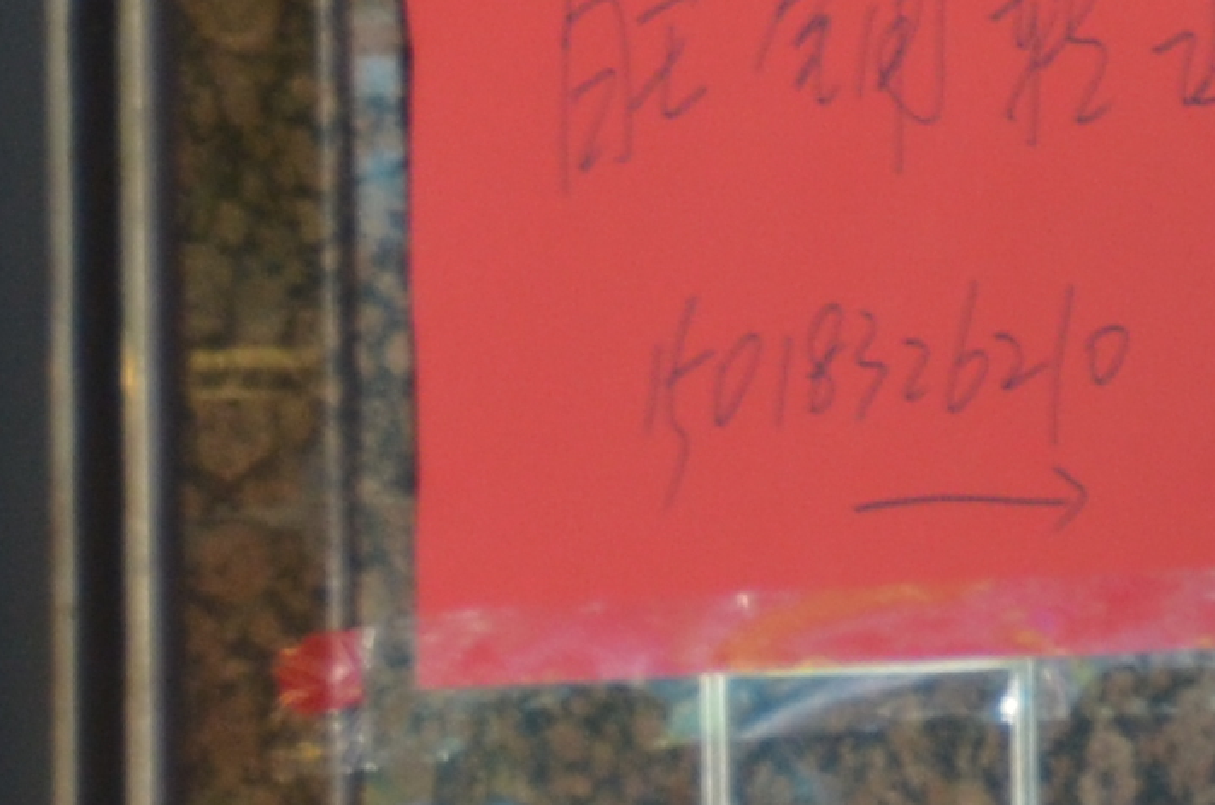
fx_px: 24520
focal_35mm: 728
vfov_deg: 1.9
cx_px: 4018
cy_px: -1976
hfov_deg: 2.8
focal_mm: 70
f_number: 5
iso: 400
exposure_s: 1/60
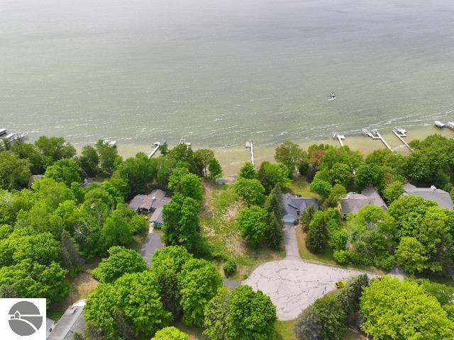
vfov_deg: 56.8
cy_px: 170
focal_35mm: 24
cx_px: 227
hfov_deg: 71.6
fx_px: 315
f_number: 2.8
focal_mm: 12.29
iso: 100
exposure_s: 1/1000
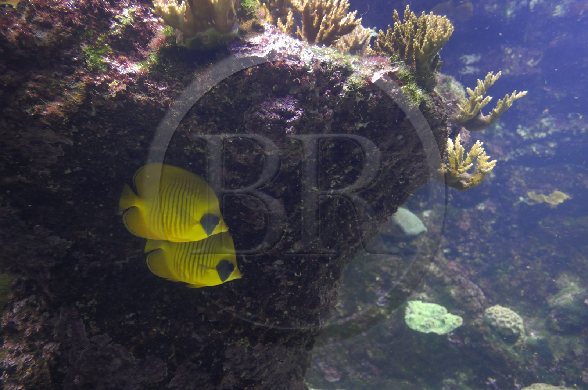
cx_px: 294
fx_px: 367
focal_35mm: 22
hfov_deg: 77.4
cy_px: 195
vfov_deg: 56.0
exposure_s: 1/45
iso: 400
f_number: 4
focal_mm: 15
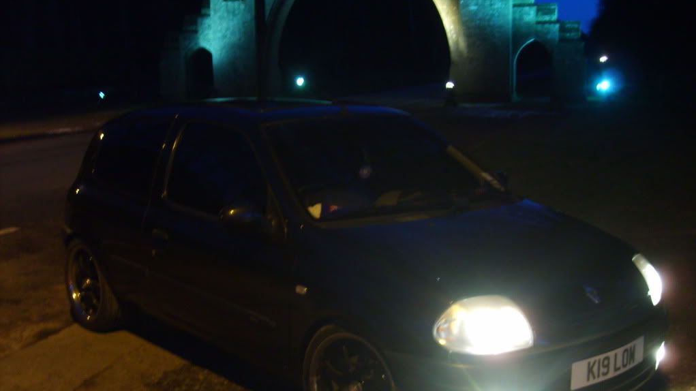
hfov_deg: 43.7
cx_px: 348
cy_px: 249
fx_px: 867
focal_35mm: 47
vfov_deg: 25.3
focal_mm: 7.2
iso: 140
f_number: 3
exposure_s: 1/4
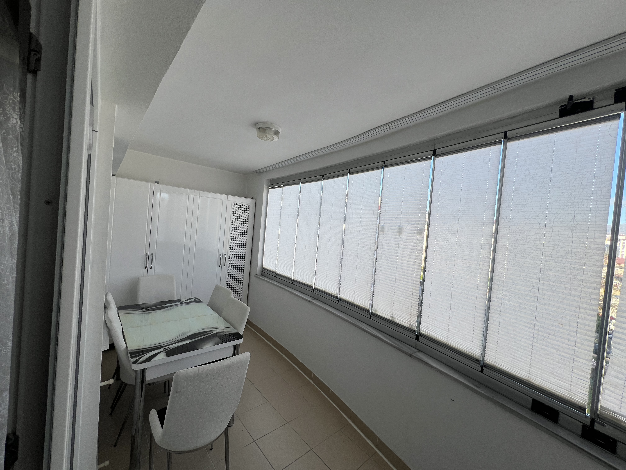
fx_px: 235
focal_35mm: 13
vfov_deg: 89.9
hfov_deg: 106.2
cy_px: 235
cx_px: 313
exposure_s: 1/317
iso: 32
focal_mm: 1.57
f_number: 1.8
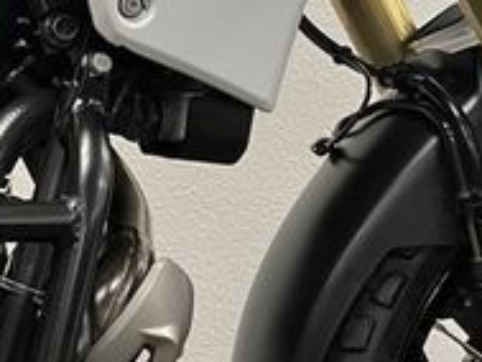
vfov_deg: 16.6
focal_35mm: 88
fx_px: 1226
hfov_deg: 18.6
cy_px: 41
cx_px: -316
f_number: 1.6
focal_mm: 5.1
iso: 160
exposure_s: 1/50
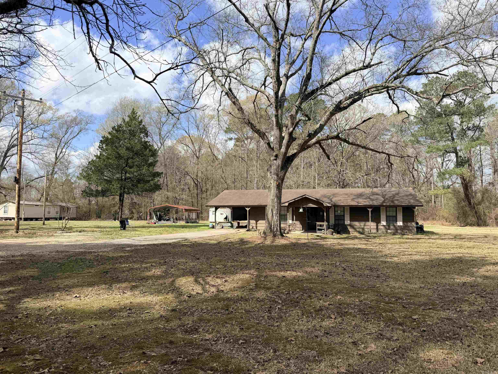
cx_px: 249
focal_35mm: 24
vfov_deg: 56.8
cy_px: 187
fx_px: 345
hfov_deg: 71.6
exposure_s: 1/3279
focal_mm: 6.76
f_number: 1.78
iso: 80
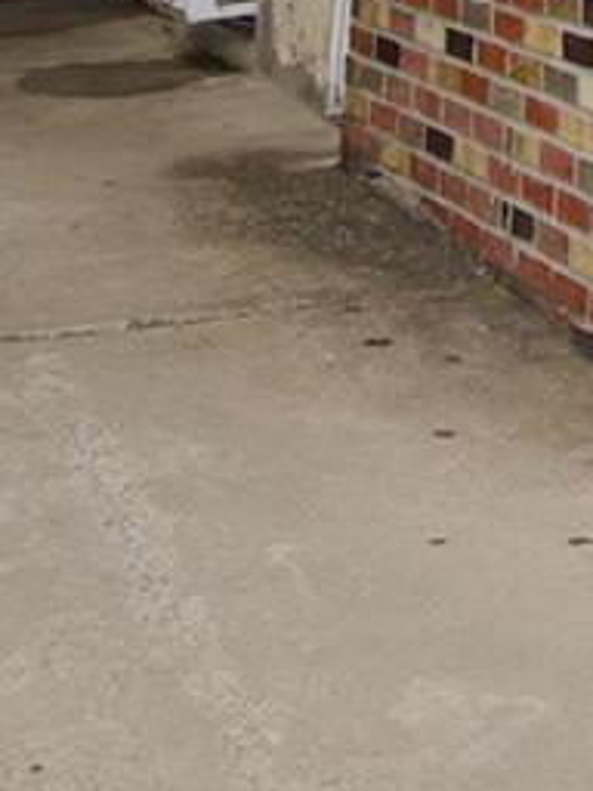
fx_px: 2809
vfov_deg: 13.5
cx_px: 1408
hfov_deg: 10.4
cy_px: -828
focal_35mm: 123
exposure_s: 1/200
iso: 400
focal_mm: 16
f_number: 8
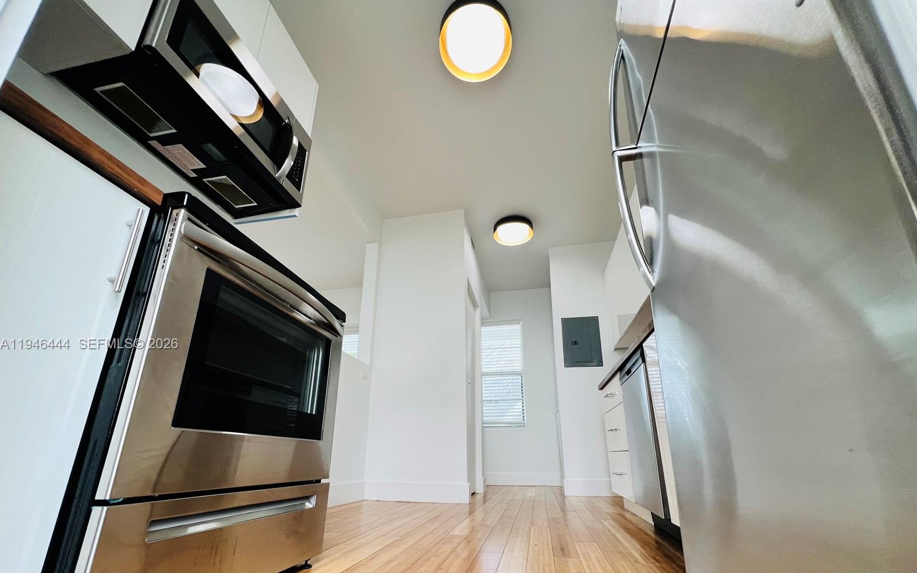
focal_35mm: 14
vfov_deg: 77.7
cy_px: 345
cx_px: 463
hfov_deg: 105.3
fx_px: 350
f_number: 1.8
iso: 100
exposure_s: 1/120
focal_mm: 1.57
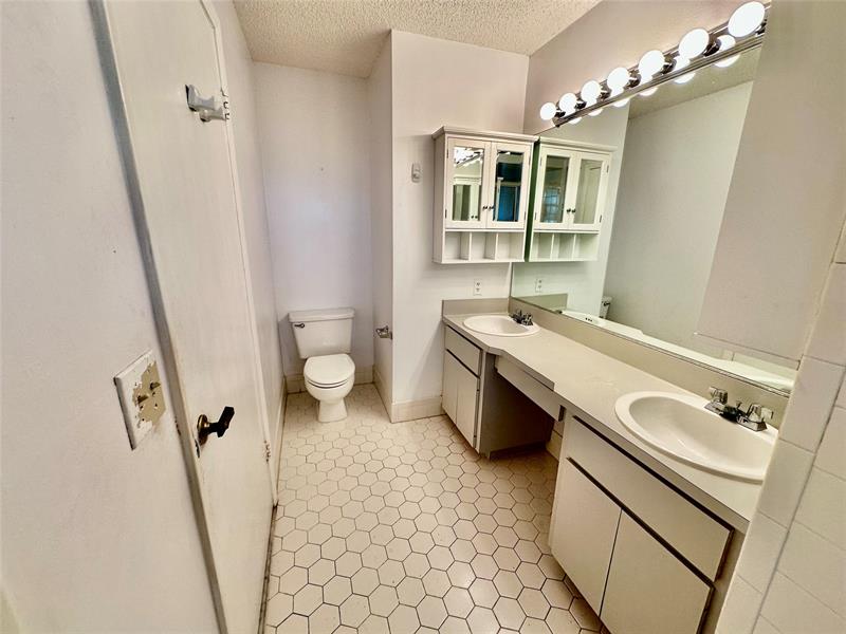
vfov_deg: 85.7
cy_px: 317
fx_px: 342
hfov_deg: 102.1
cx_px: 423
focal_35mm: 14
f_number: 2.2
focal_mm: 2.22
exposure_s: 1/120
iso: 100
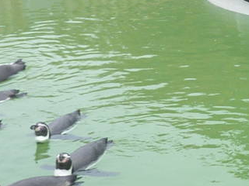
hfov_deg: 14.7
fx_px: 899
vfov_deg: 11.8
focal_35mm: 125
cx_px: 371
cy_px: 7
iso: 80
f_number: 3.3
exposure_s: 1/80
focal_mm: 4.1
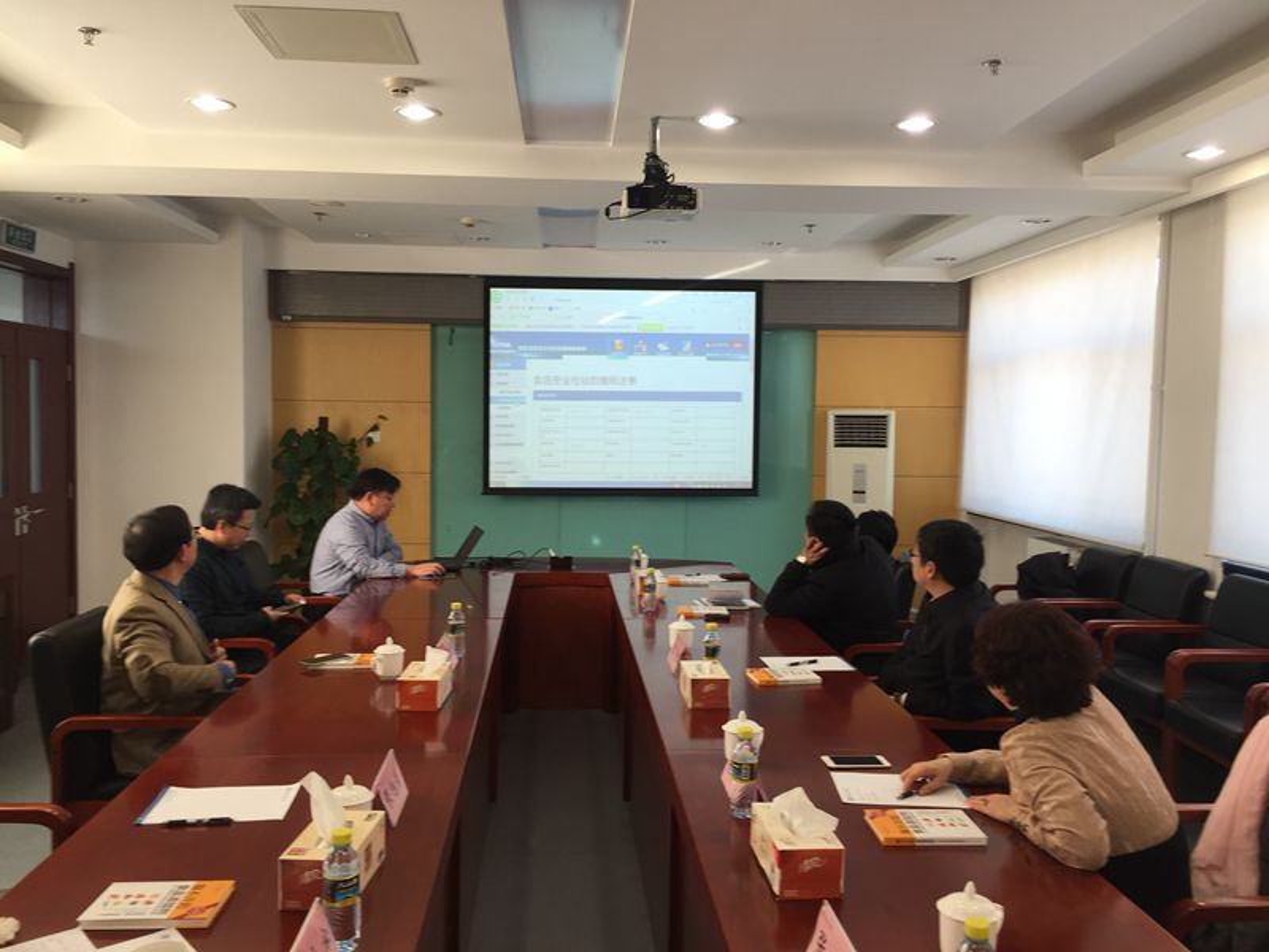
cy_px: 476
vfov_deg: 48.2
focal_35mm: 29
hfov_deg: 61.7
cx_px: 634
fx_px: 1063
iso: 32
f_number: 2.2
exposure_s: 1/50
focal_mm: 4.15
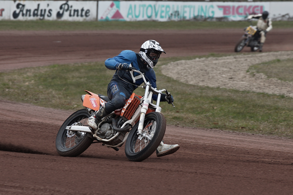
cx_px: 146
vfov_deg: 3.3
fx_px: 3418
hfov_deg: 4.9
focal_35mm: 420
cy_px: 98
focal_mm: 280
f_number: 8
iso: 400
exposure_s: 1/640
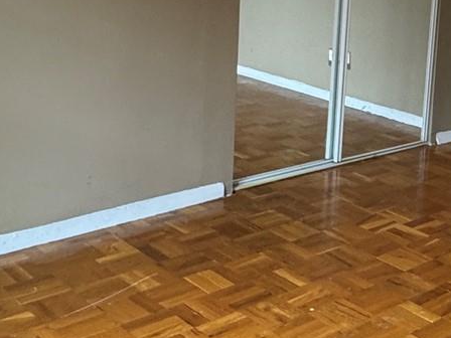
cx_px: 449
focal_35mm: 64
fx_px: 834
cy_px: 36
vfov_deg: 22.4
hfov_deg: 28.4
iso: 250
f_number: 2.2
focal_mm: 2.22
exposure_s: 1/60
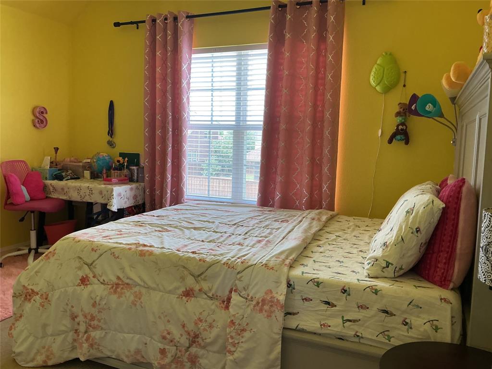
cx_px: 246
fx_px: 412
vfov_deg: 48.2
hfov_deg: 61.7
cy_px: 184
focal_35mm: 29
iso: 50
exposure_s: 1/60
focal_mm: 3
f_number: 1.8
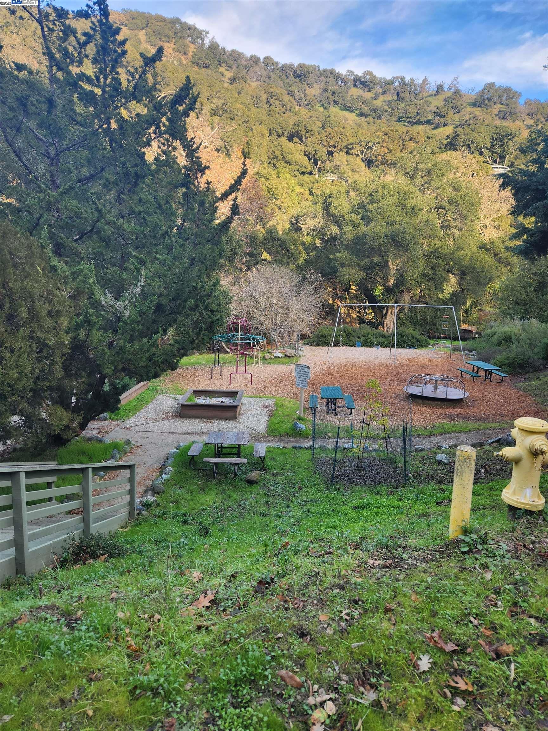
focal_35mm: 23
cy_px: 366
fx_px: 485
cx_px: 274
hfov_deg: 58.9
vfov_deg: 73.9
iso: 25
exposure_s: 1/180
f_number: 1.8
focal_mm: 5.4
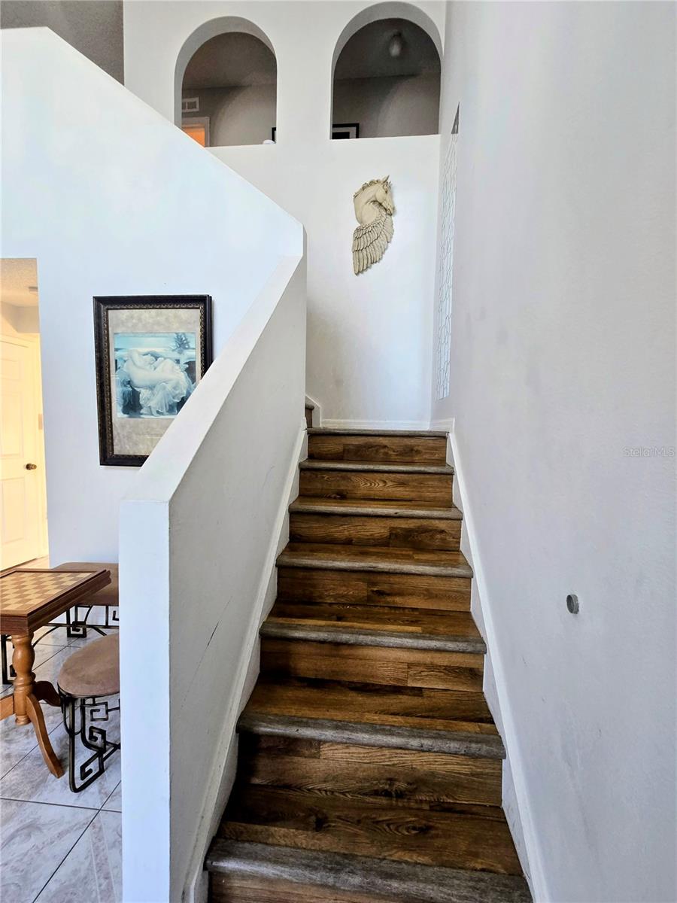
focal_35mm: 13
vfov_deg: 106.2
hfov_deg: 89.9
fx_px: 339
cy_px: 452
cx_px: 338
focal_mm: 2.2
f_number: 2.2
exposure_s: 1/60
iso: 125
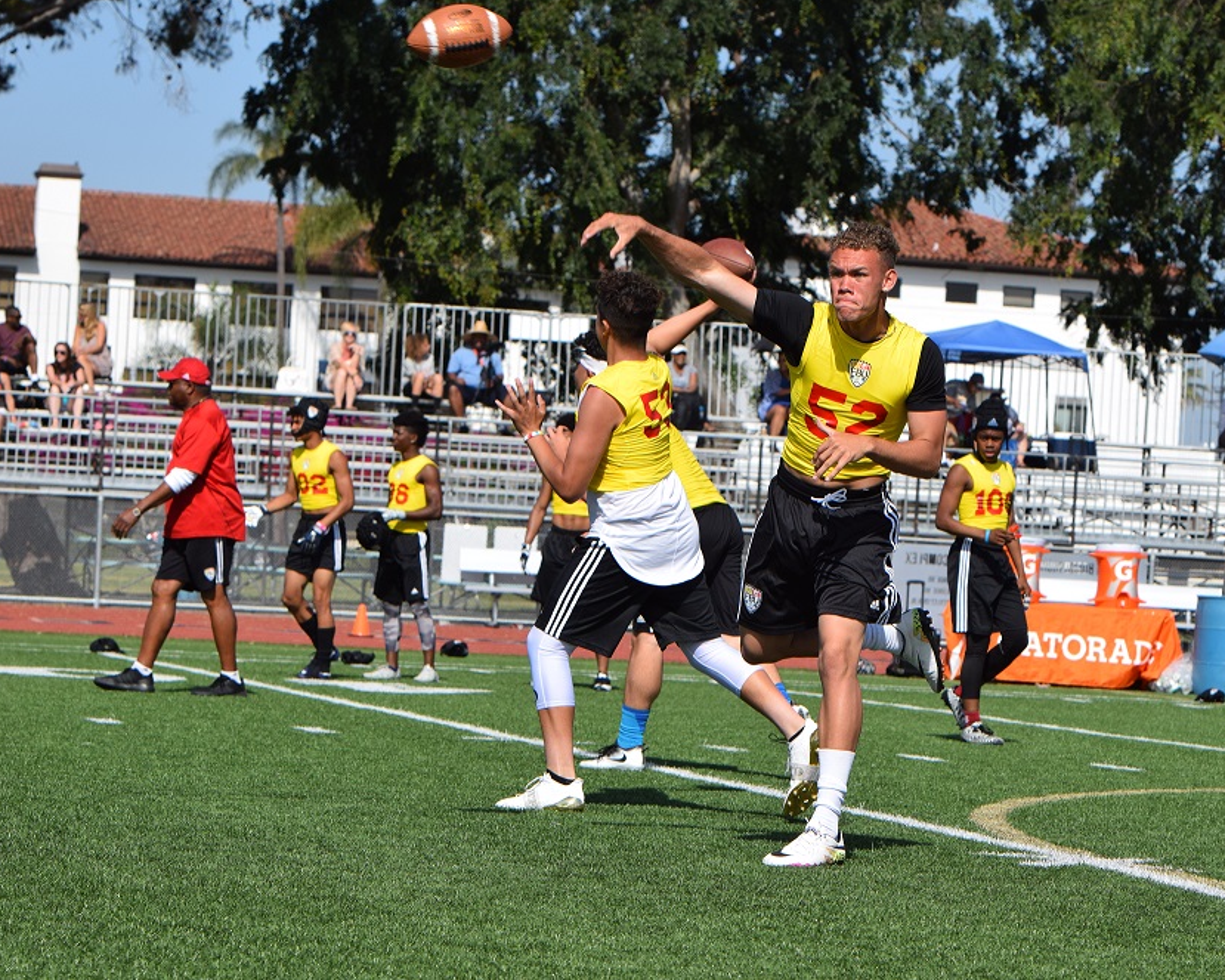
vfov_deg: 10.6
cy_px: 489
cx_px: 734
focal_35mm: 146
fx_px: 5293
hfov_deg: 13.2
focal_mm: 86
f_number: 7.1
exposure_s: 1/1600
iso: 400
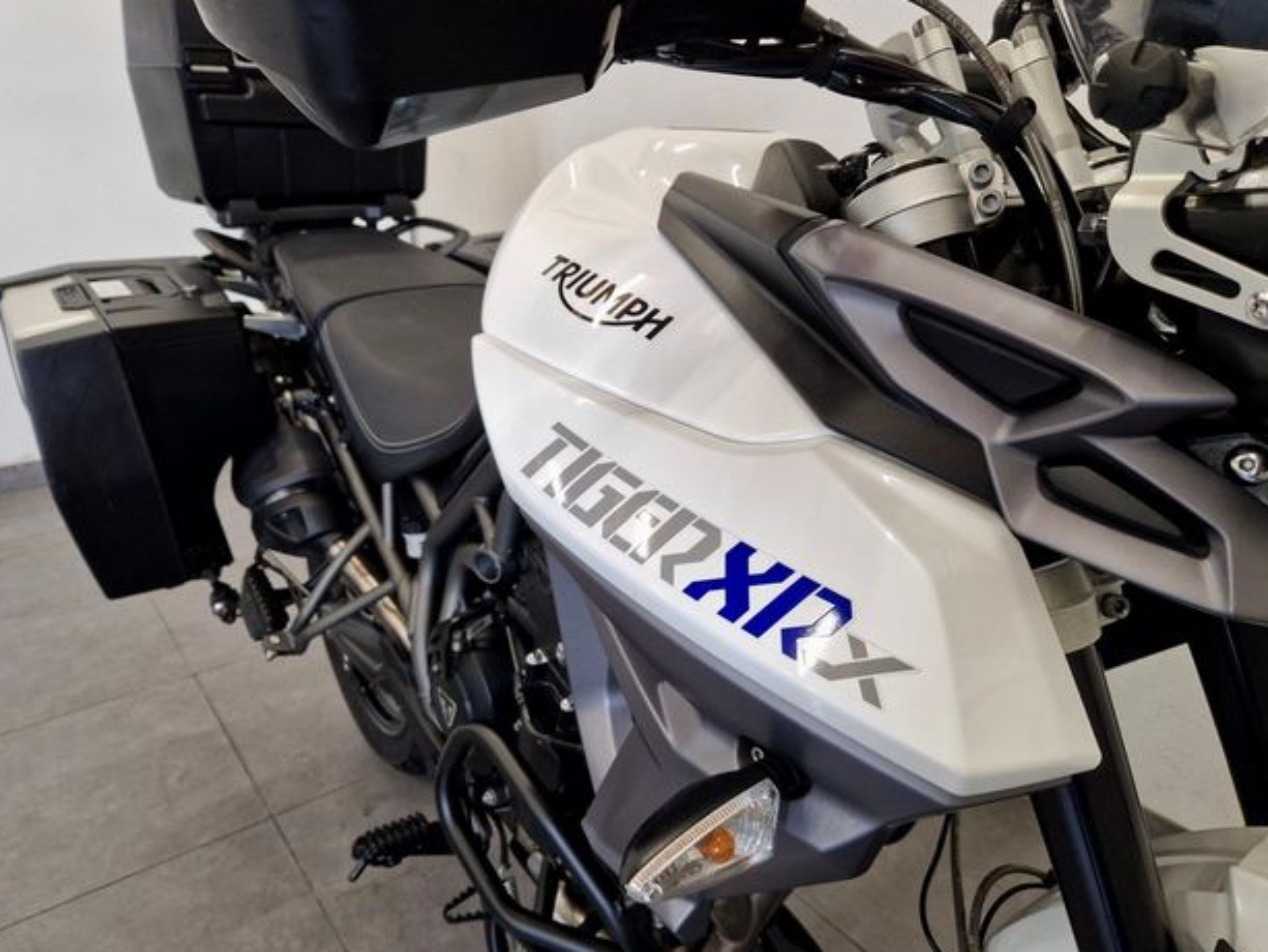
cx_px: 647
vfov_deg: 56.8
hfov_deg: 71.6
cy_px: 482
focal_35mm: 24
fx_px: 879
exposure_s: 1/100
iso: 250
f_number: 1.8
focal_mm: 5.4
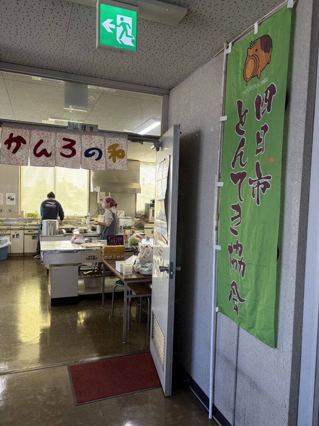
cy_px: 213
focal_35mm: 26
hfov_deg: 53.1
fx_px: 319
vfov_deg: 67.3
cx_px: 160
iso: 100
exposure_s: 1/230
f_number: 1.6
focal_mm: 5.96
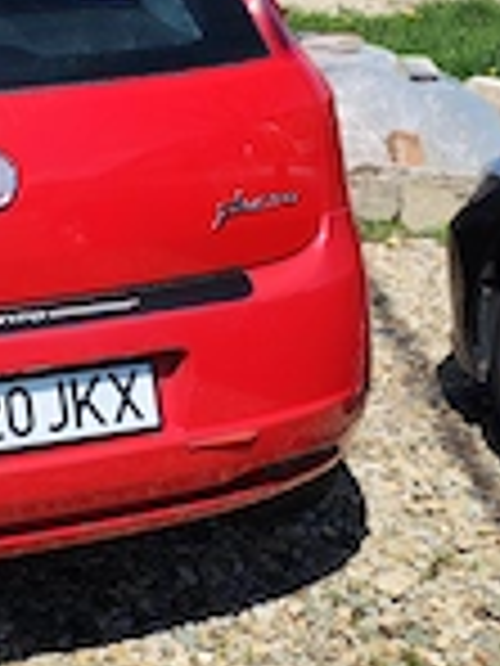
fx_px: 1406
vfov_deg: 26.3
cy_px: 166
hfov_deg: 18.9
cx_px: -126
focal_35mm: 73
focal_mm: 6.12
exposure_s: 1/764
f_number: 1.9
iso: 50
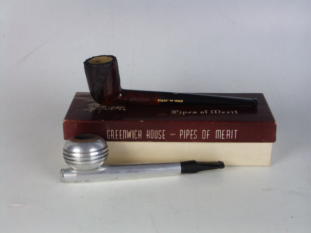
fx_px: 449
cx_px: 156
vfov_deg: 29.1
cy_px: 116
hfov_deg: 38.2
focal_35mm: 50
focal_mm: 12.95
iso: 100
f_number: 4.5
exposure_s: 1/30
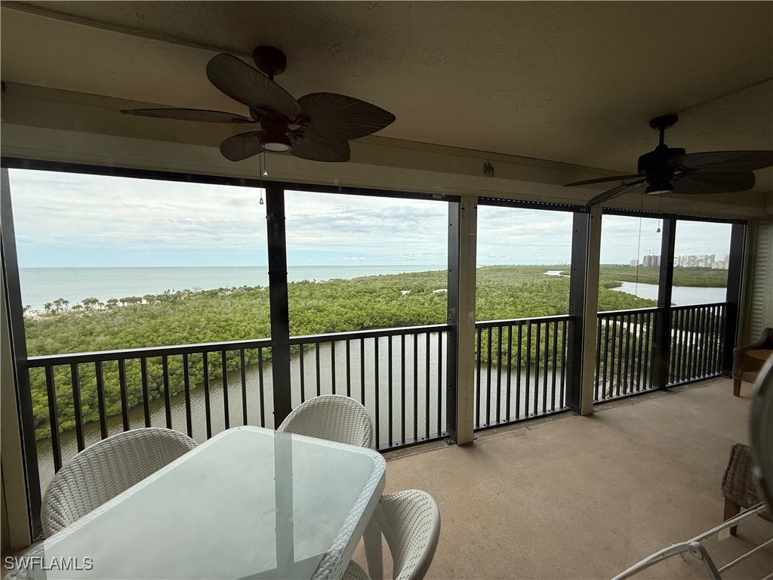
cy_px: 290
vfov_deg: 85.7
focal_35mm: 14
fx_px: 313
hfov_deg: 102.1
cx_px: 386
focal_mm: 2.22
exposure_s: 1/579
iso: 50
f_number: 2.2
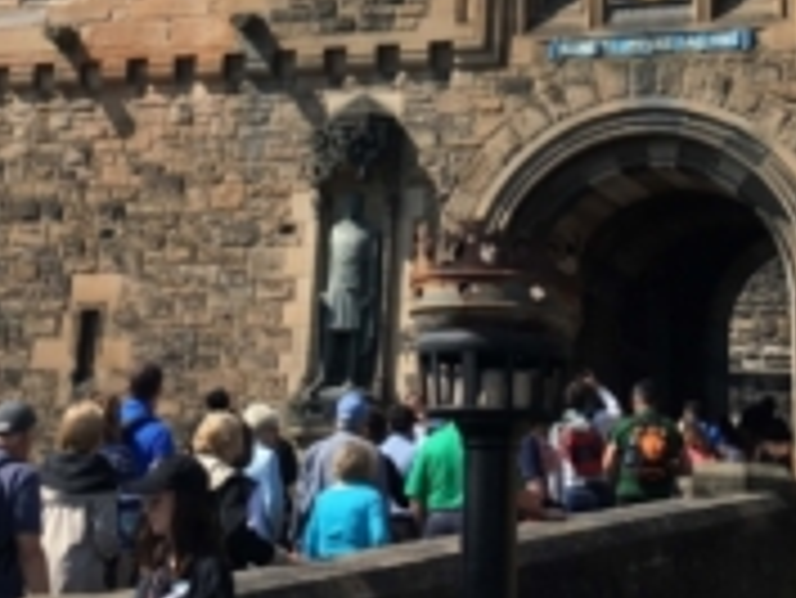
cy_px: -196
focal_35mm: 82
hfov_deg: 23.8
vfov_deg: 16.9
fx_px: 1887
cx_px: 423
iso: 25
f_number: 2.2
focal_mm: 4.15
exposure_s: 1/1326
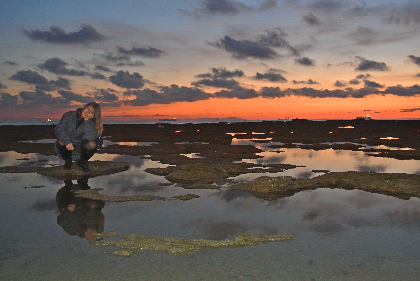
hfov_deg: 46.4
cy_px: 140
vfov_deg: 32.0
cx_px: 210
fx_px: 491
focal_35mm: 42
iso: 1600
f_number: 4.2
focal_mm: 15.7
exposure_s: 1/8
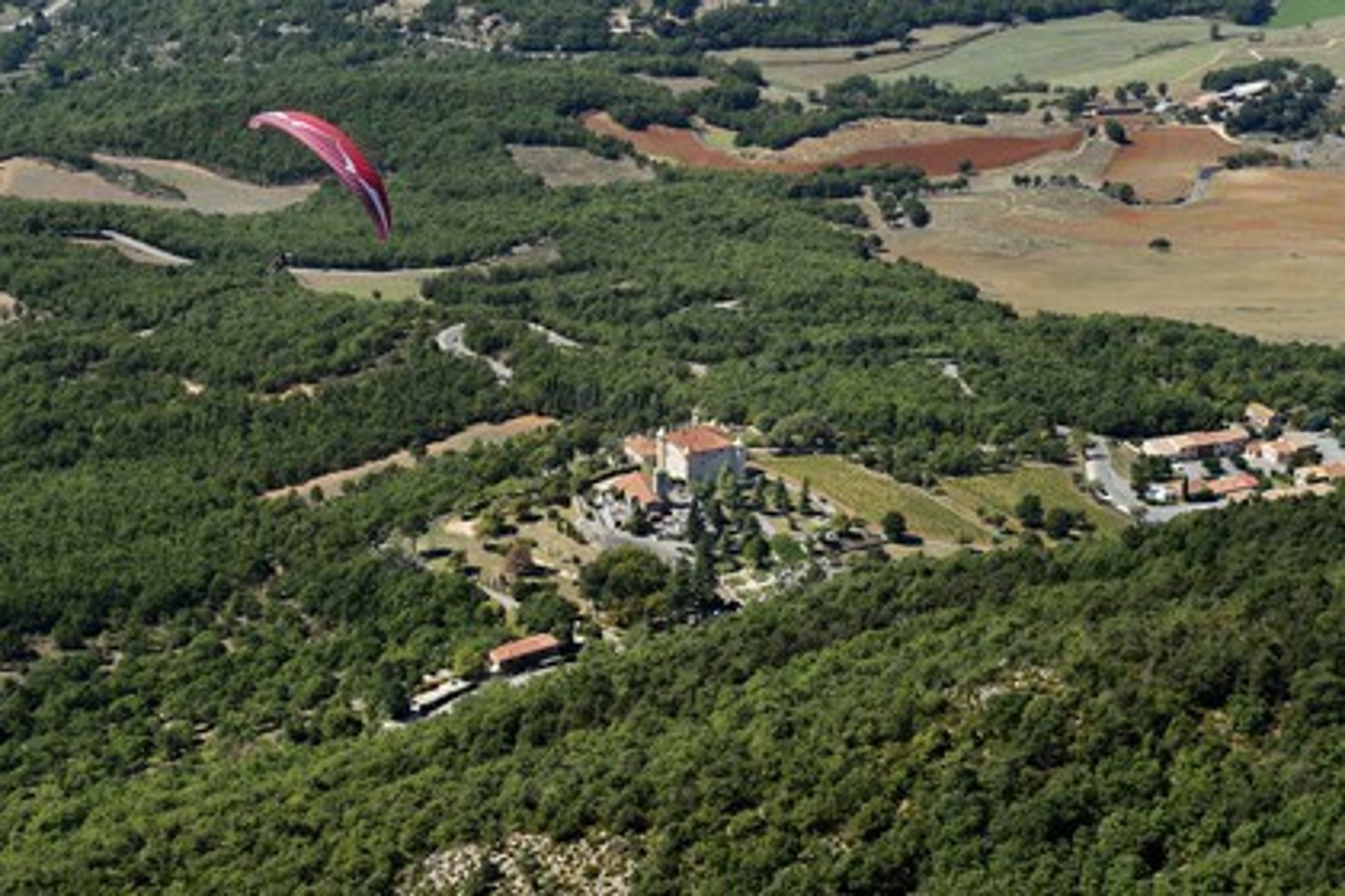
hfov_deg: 28.8
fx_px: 2615
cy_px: 448
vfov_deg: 19.5
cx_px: 672
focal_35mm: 70
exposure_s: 1/800
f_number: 9
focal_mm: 70
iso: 400
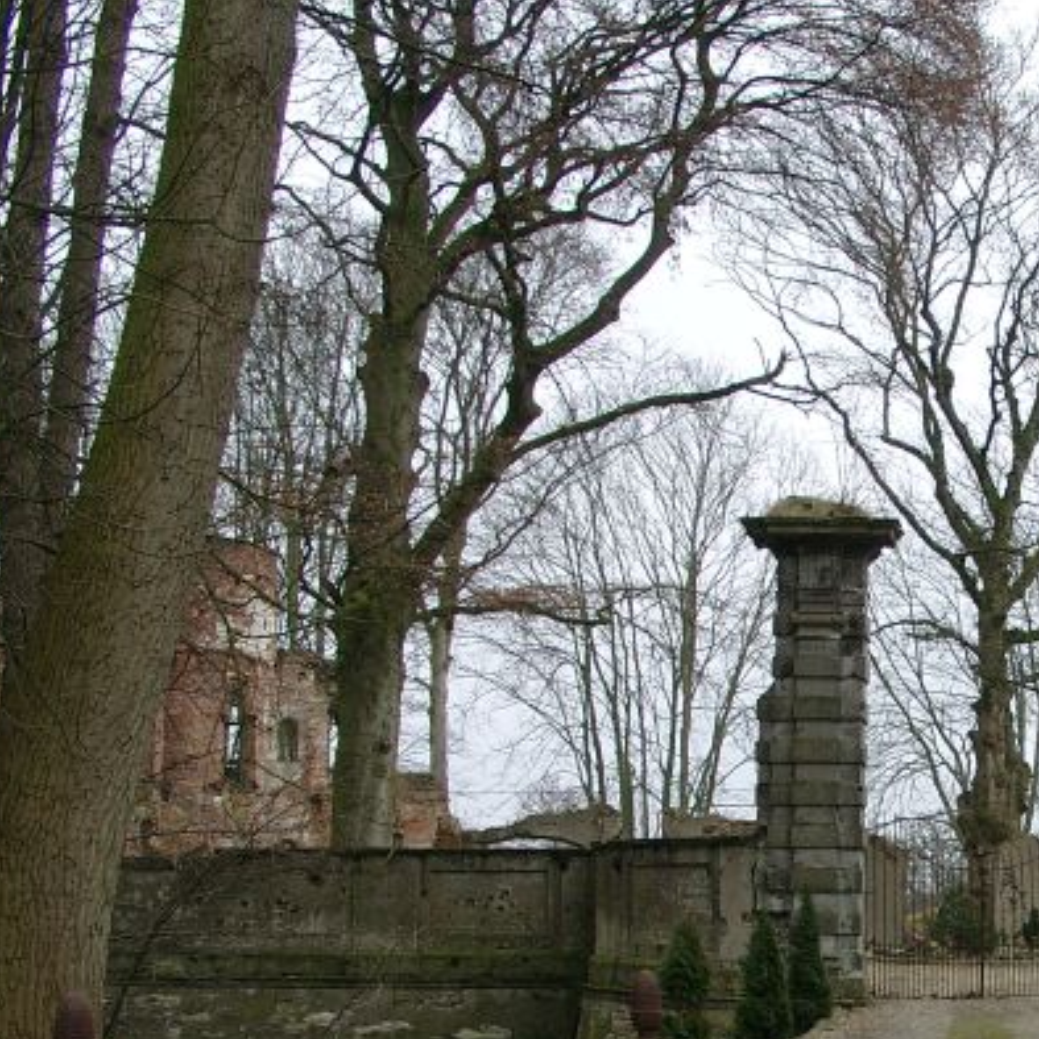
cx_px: 978
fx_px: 2071
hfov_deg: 27.0
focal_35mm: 61
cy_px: 725
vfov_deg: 27.9
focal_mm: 7.13
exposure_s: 1/128
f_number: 4
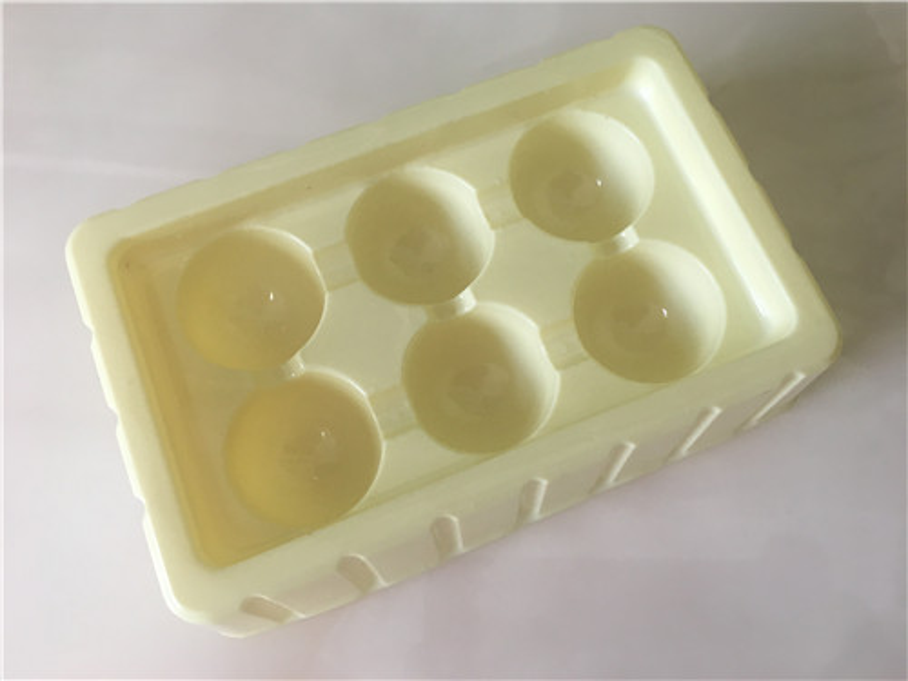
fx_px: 761
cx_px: 454
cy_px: 340
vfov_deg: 48.2
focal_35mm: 29
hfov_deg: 61.7
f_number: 2.2
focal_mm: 4.15
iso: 40
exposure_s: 1/33
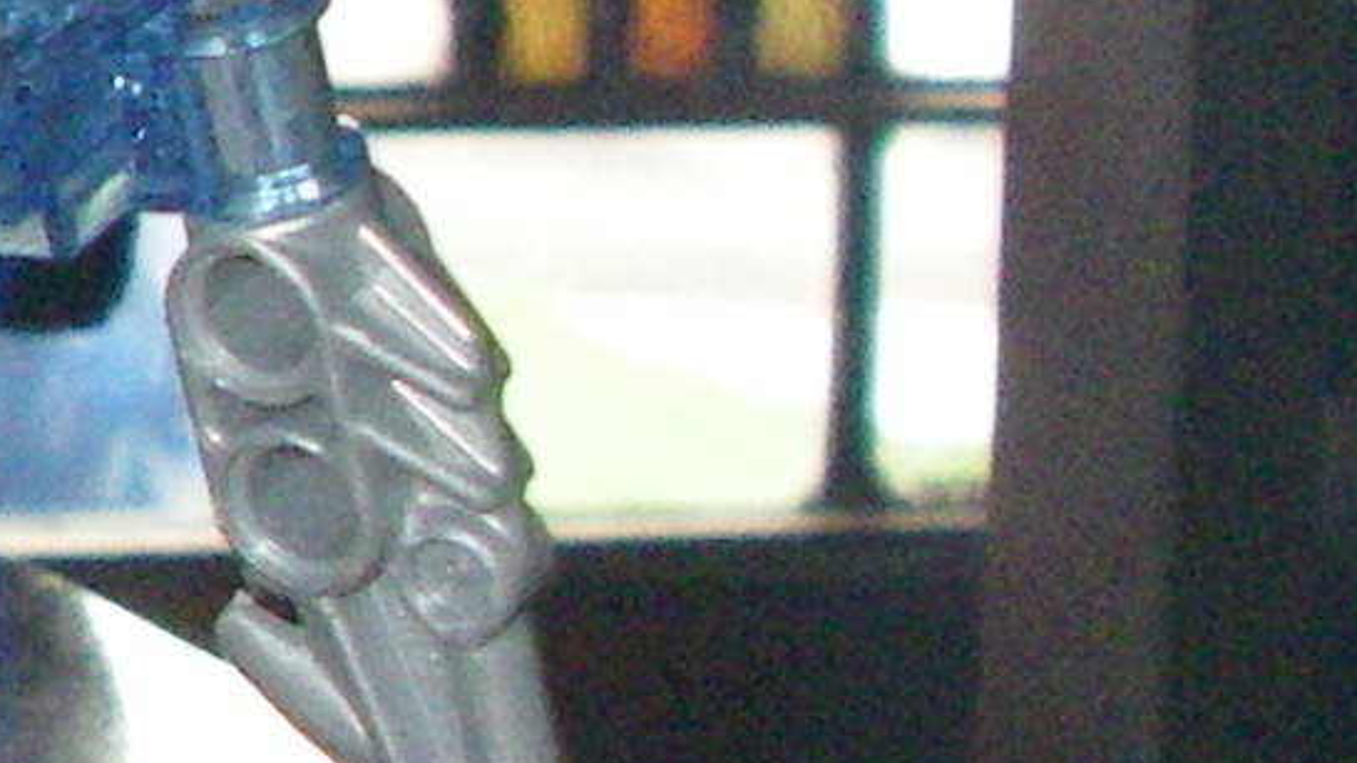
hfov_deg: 8.5
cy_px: 179
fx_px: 8383
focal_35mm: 233
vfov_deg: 5.2
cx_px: -1760
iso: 400
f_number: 3.3
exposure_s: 1/50
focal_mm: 6.3
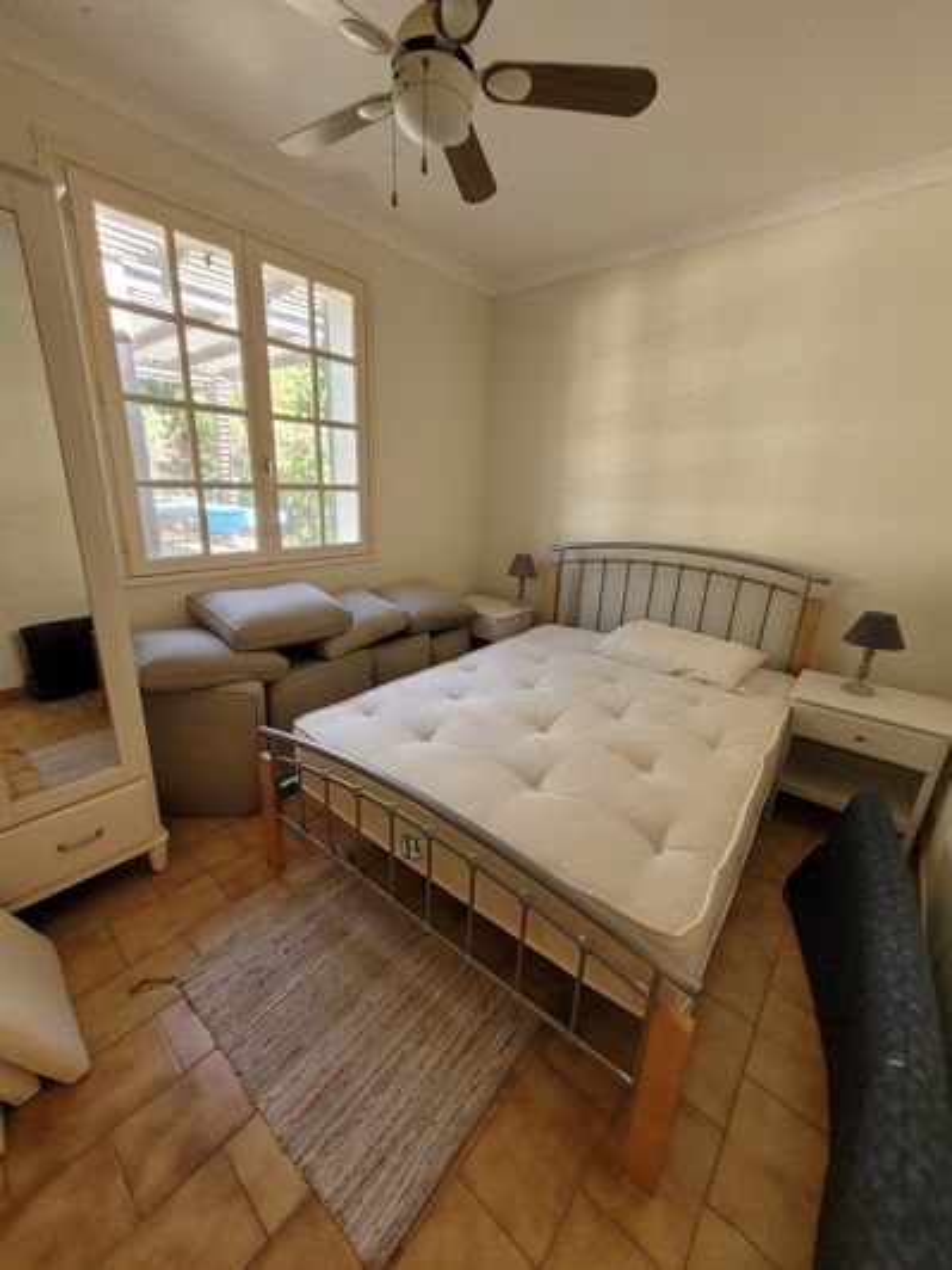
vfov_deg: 106.2
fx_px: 477
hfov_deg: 89.9
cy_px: 635
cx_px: 476
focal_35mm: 13
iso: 160
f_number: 2.2
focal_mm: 1.74
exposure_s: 1/50
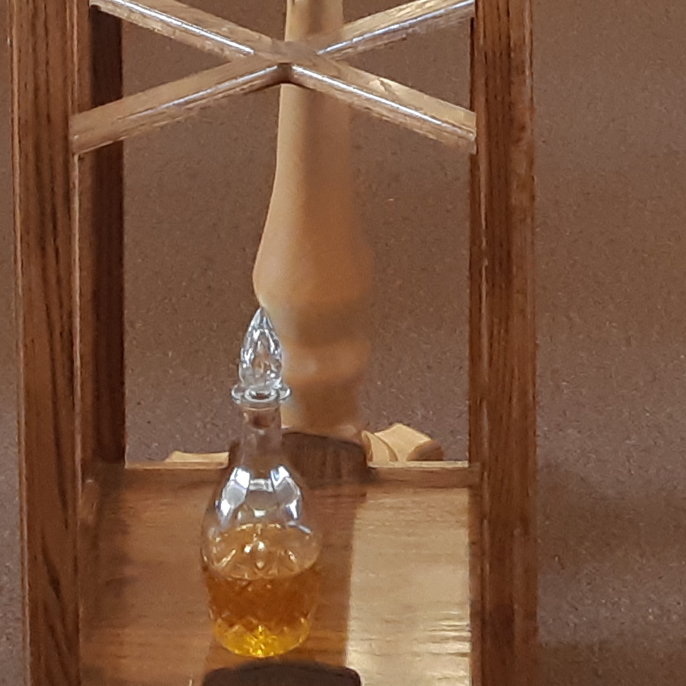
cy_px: -601
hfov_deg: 13.9
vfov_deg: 12.6
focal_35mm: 125
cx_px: 469
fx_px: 2803
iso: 200
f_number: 1.7
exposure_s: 1/60
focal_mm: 3.93
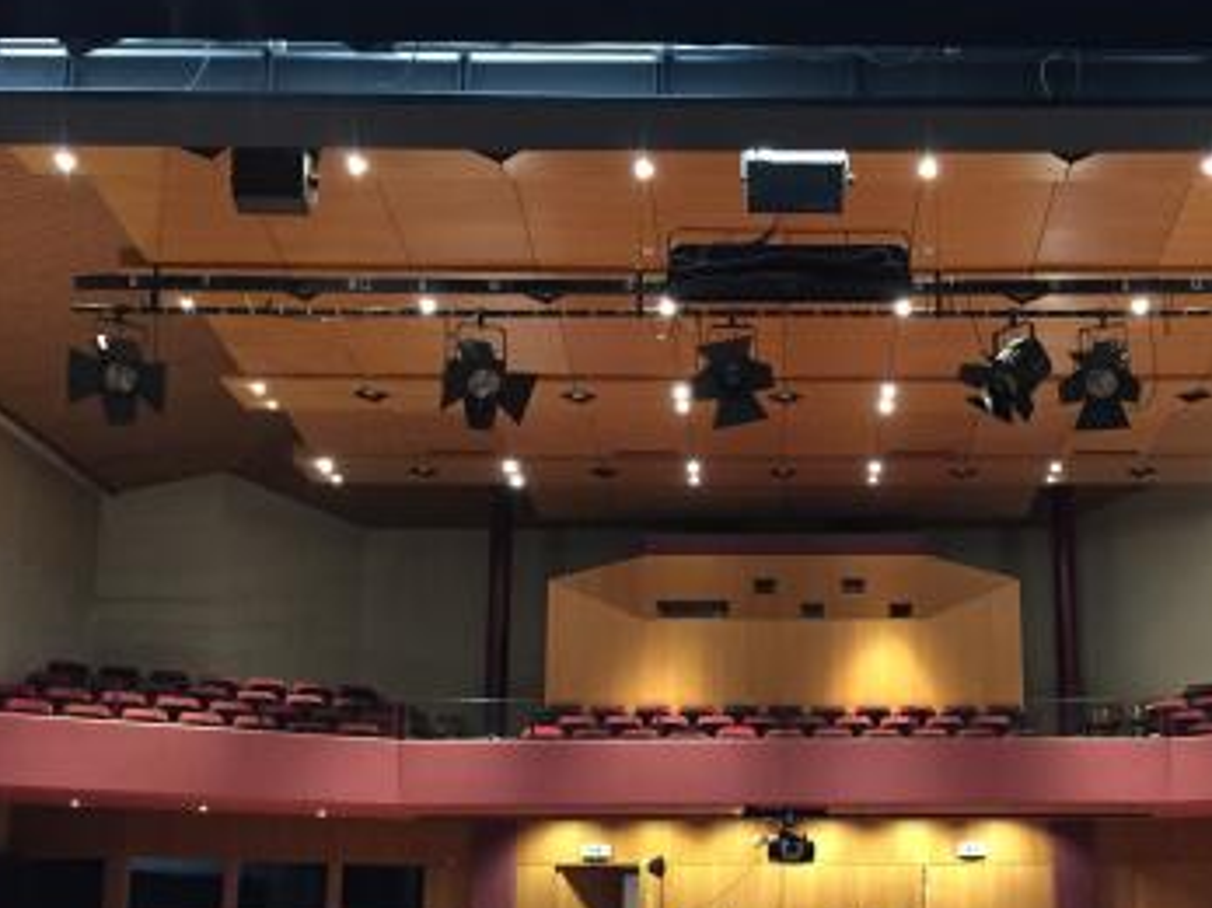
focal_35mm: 46
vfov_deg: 31.0
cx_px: 807
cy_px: 672
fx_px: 1610
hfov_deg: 40.7
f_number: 2.2
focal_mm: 4.15
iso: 500
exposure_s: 1/17
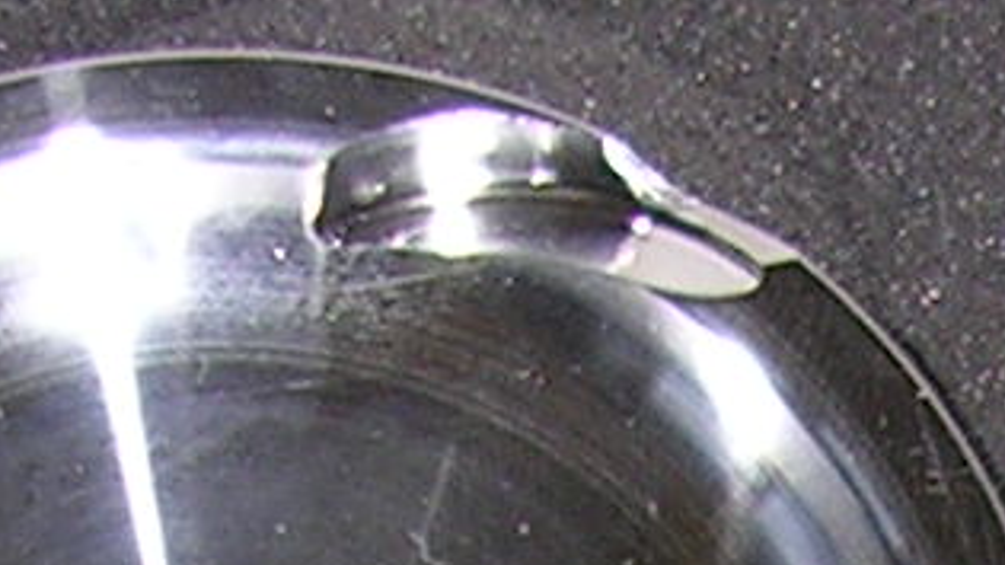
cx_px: 1244
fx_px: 7167
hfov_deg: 7.9
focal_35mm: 269
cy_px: 2270
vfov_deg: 4.2
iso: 50
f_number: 2.8
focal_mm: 5.8
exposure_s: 1/60.1
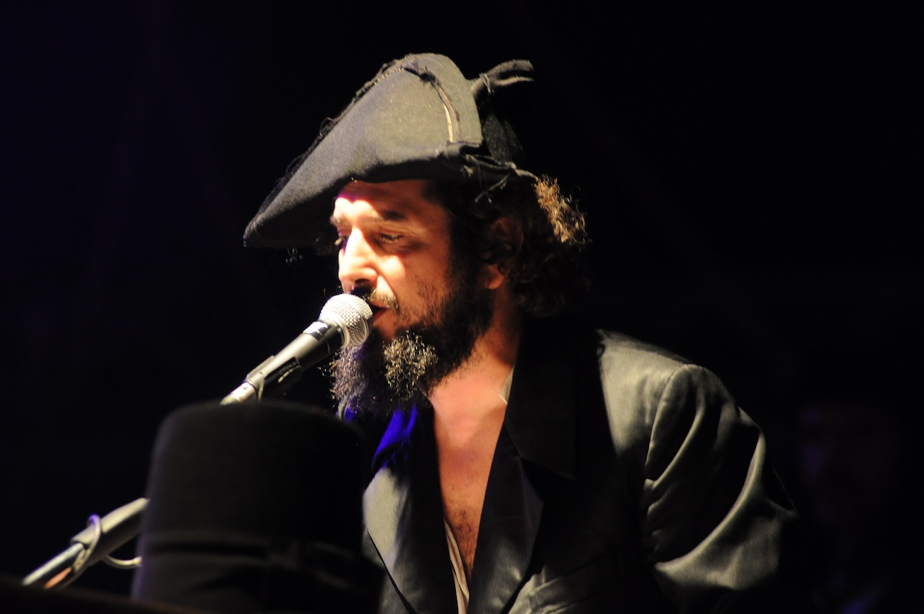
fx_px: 7115
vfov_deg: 4.9
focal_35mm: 278
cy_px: 307
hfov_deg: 7.4
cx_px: 462
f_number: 2.8
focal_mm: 185
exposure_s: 1/60
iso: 1250
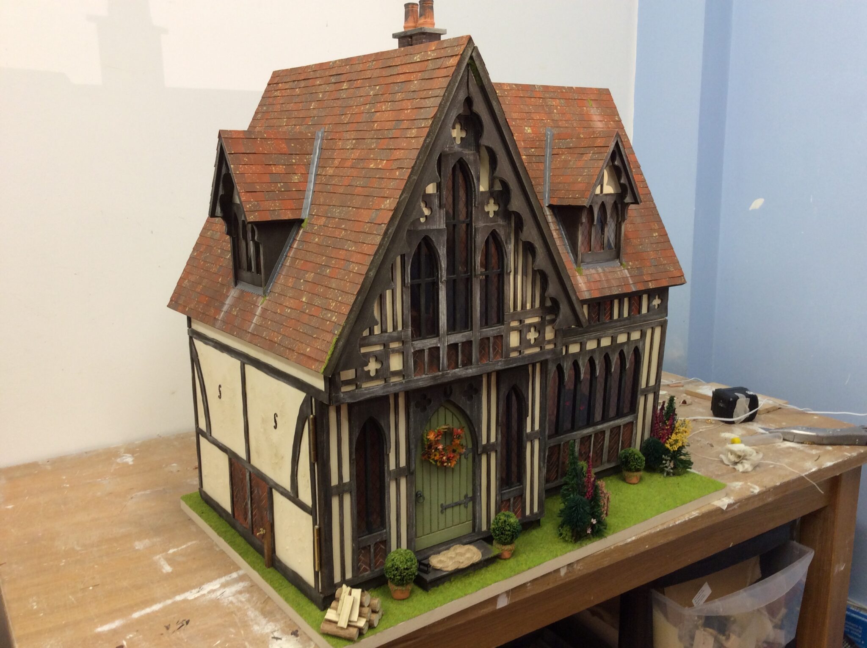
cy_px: 324
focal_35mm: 32
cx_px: 434
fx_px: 800
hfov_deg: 56.9
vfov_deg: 44.1
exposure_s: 1/25
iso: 50
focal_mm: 3.3
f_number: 2.4
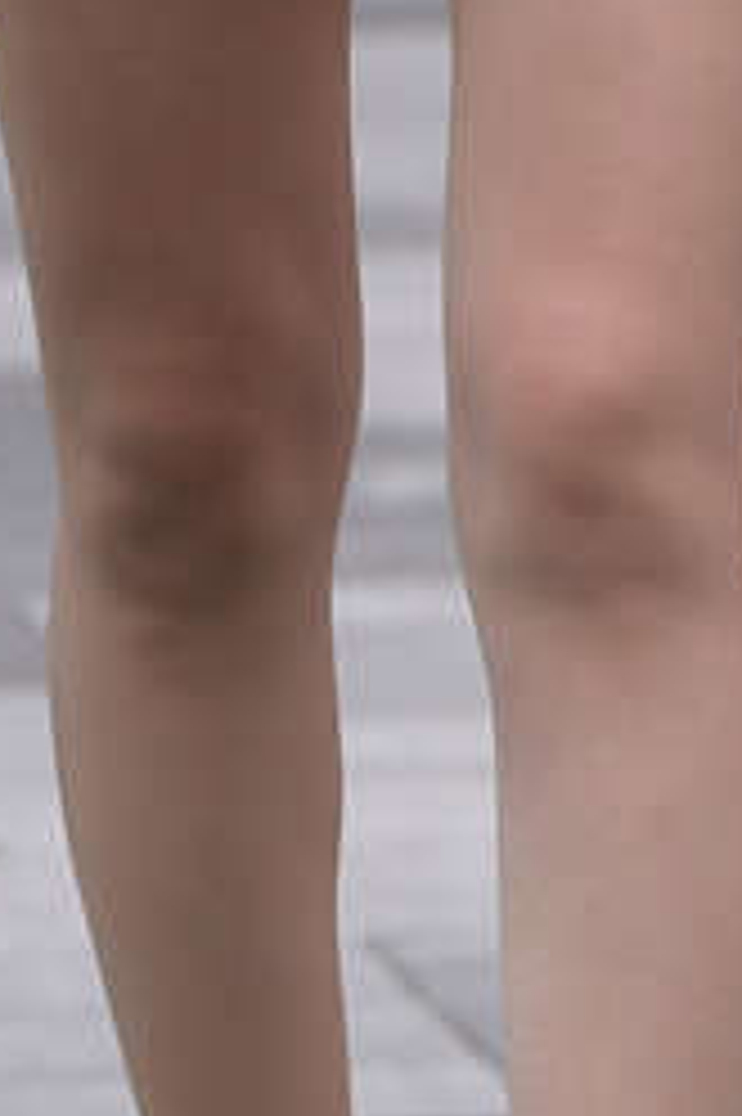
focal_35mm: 943
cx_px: 513
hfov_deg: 1.5
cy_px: -1408
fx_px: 29193
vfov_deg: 2.2
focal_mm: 130
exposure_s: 1/400
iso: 640
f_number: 3.5
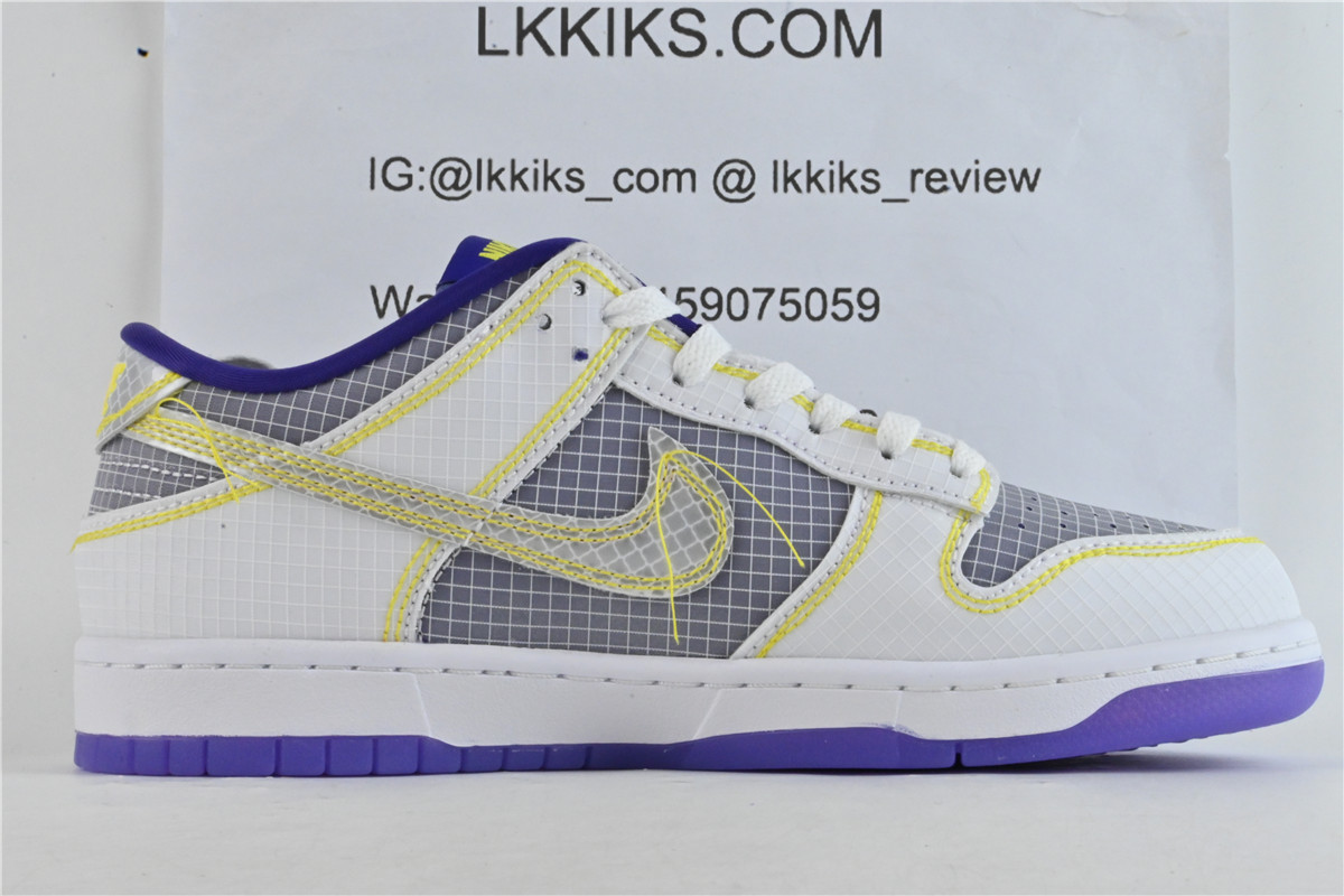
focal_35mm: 62
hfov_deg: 32.6
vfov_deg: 22.1
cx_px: 672
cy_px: 448
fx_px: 2296
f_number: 36
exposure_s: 1/15
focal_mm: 41
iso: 1600
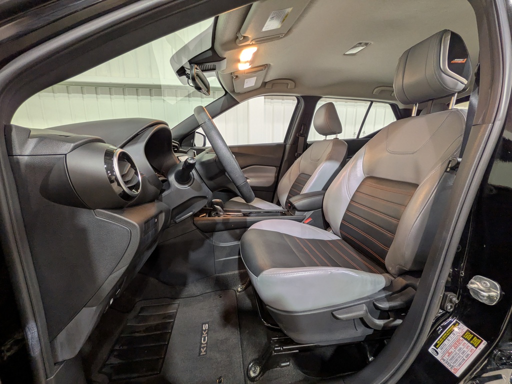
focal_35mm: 14
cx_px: 256
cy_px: 192
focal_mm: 1.83
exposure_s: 1/25
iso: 99
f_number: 2.2
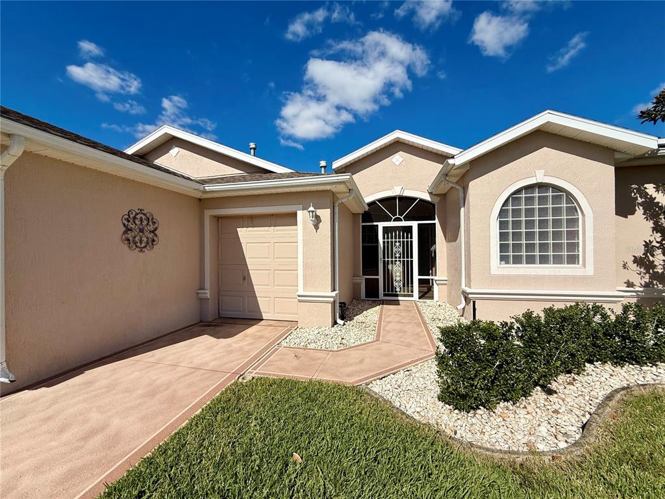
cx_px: 332
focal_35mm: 14
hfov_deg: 102.1
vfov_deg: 85.7
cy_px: 250
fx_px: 269
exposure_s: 1/6173
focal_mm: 2.22
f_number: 2.2
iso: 50
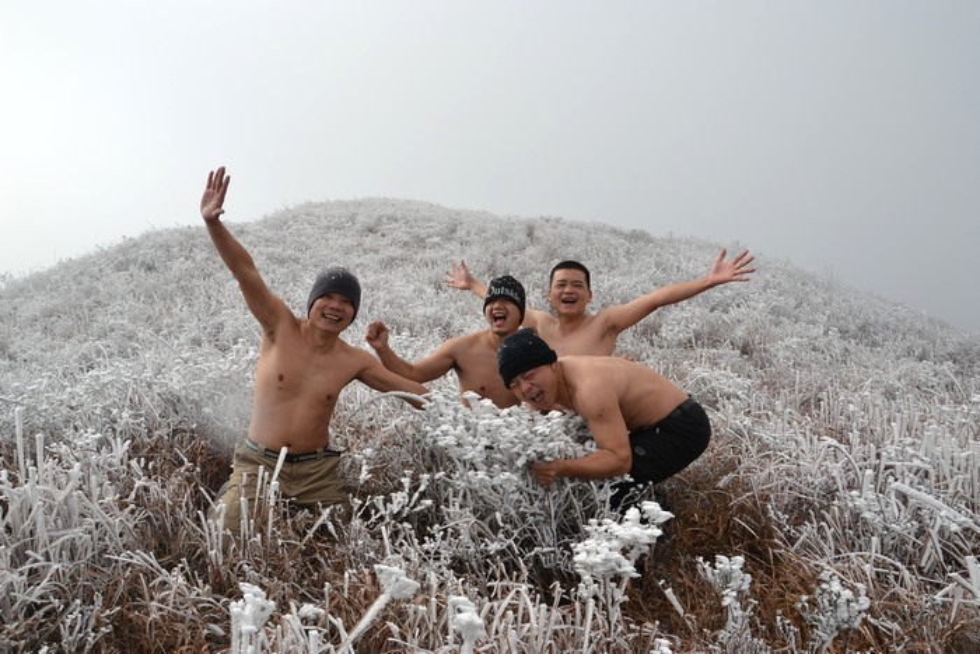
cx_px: 490
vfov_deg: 47.9
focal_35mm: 27
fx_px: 735
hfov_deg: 67.4
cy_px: 327
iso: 100
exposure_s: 1/320
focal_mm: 18
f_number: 7.1
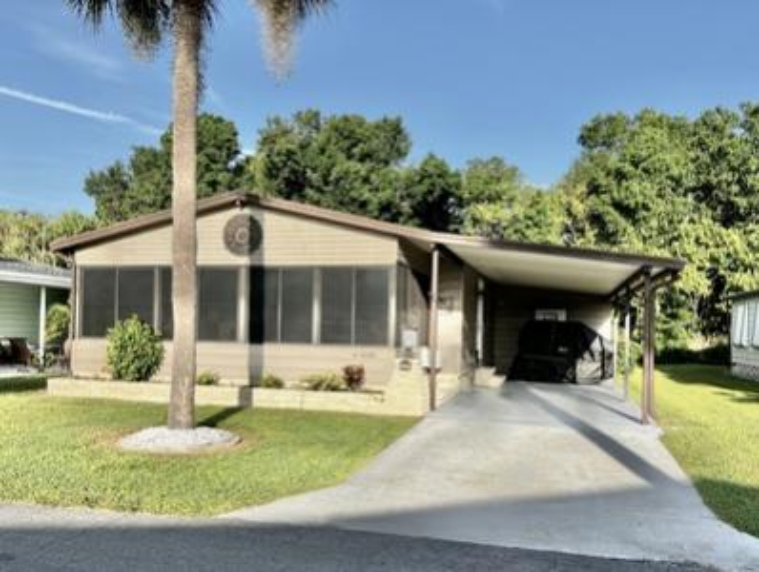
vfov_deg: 53.2
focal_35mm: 26
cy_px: 286
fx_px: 571
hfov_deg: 67.2
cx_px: 380
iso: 50
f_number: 1.5
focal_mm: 5.7
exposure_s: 1/2571
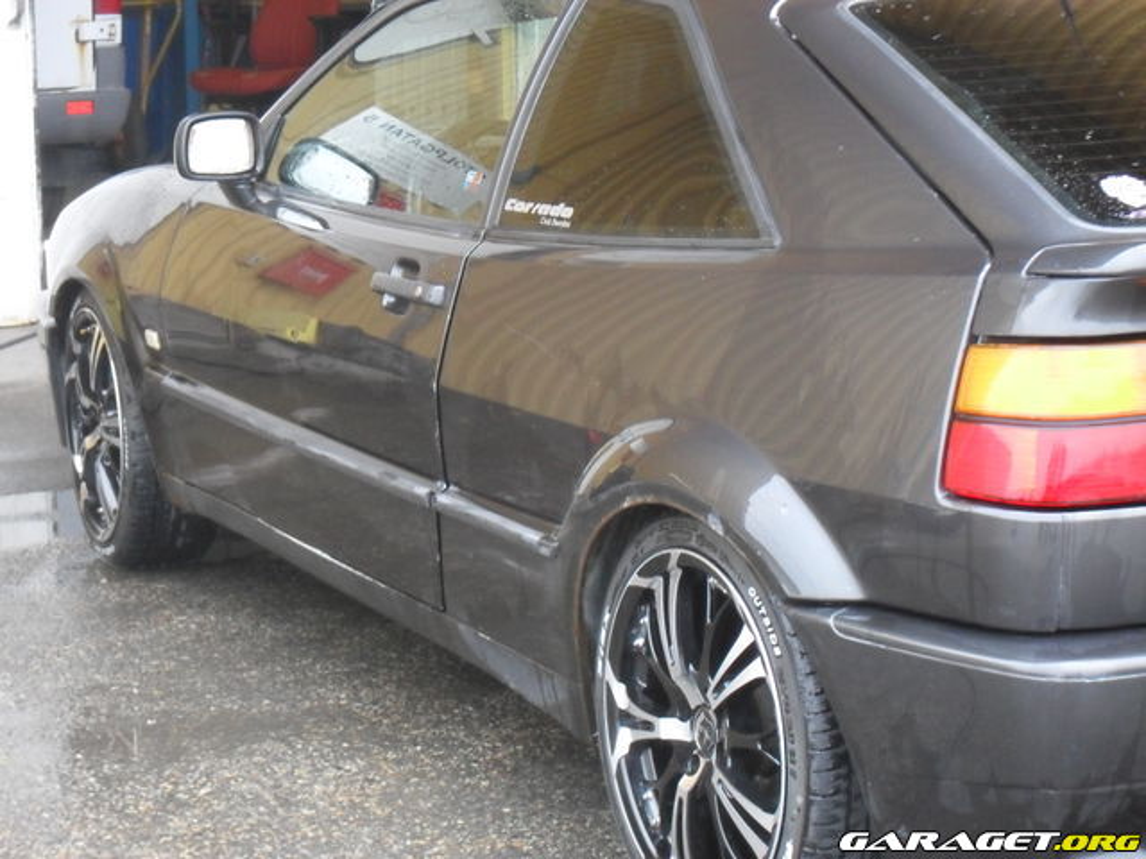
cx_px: 573
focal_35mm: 89
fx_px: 2946
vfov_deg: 16.6
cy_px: 430
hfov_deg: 22.0
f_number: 5.5
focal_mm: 15.7
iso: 400
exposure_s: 1/20
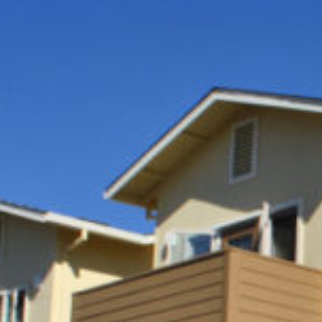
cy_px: 358
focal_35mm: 113
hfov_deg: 14.1
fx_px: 1189
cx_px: 527
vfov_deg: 15.0
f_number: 10
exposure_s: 1/250
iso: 125
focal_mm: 18
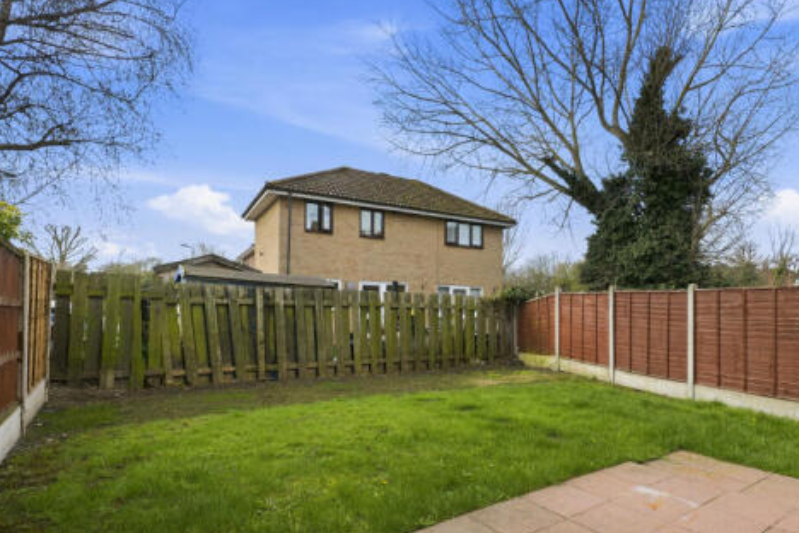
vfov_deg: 59.2
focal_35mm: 21
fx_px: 466
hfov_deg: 79.0
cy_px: 310
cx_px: 522
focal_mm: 15
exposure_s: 1/320
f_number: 4.5
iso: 100
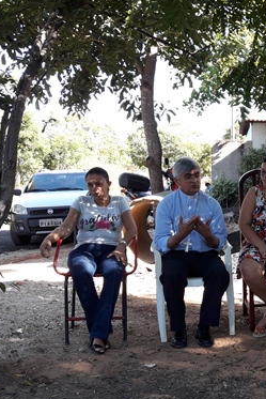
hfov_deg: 25.4
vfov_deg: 39.3
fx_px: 554
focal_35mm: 50
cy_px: 250
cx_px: 277
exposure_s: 1/130
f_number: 1.9
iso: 40
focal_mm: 3.7
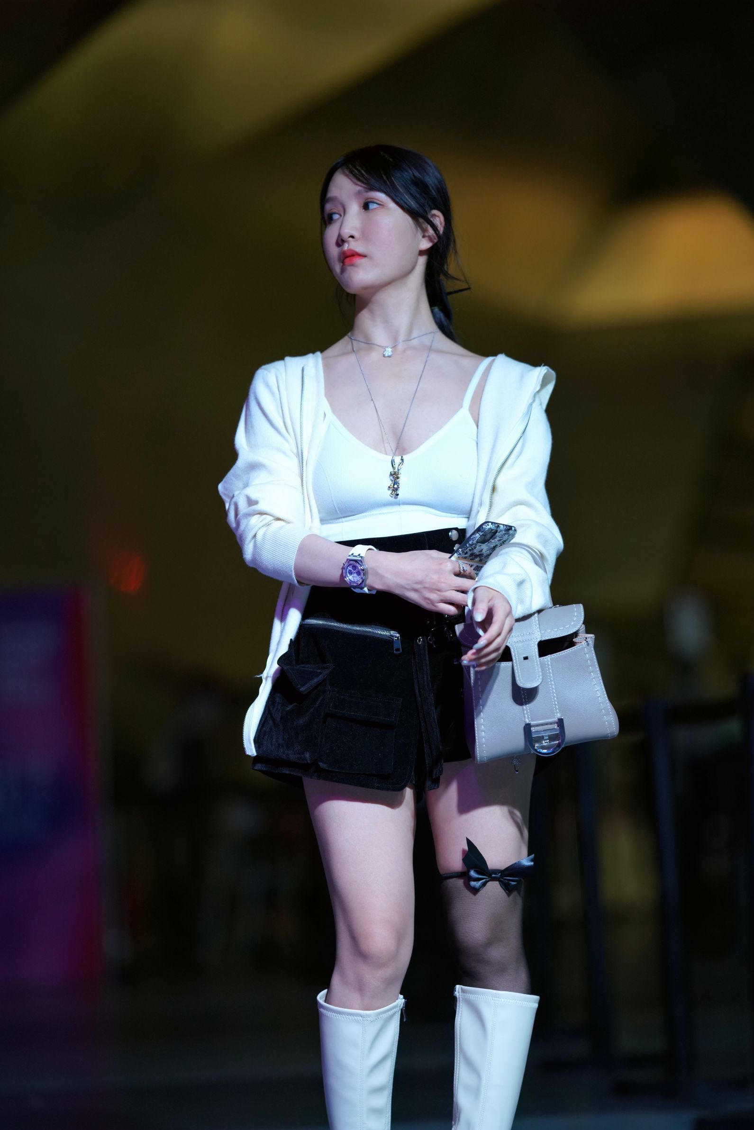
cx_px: 377
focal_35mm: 135
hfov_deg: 10.2
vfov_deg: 15.2
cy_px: 565
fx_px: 4239
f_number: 2
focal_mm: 135
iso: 800
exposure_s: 1/320
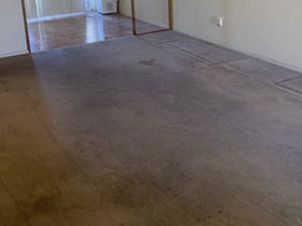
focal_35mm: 44
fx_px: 384
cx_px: 129
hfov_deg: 42.9
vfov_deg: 31.5
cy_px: 29
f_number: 1.6
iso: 100
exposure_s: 1/60
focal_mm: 5.1
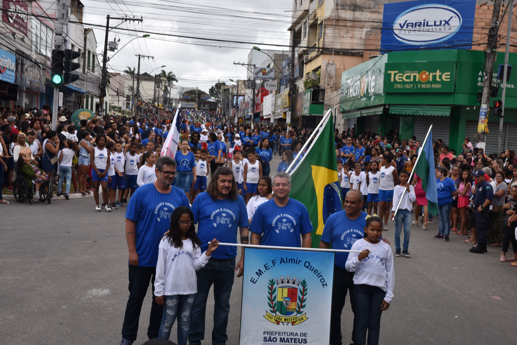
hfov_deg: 35.6
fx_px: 804
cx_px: 258
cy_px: 172
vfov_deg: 24.2
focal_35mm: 56
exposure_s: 1/40
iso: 100
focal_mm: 56
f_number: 16
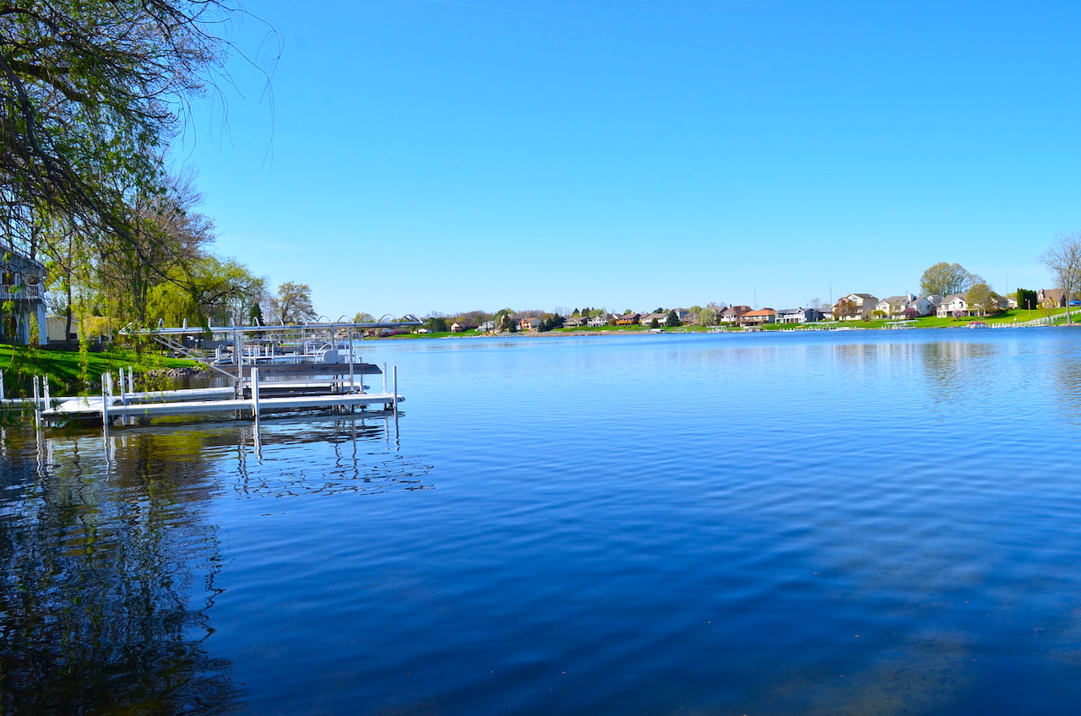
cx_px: 540
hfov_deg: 67.5
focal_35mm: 27
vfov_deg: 47.7
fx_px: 809
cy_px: 358
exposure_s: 1/320
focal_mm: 18
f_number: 10
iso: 200
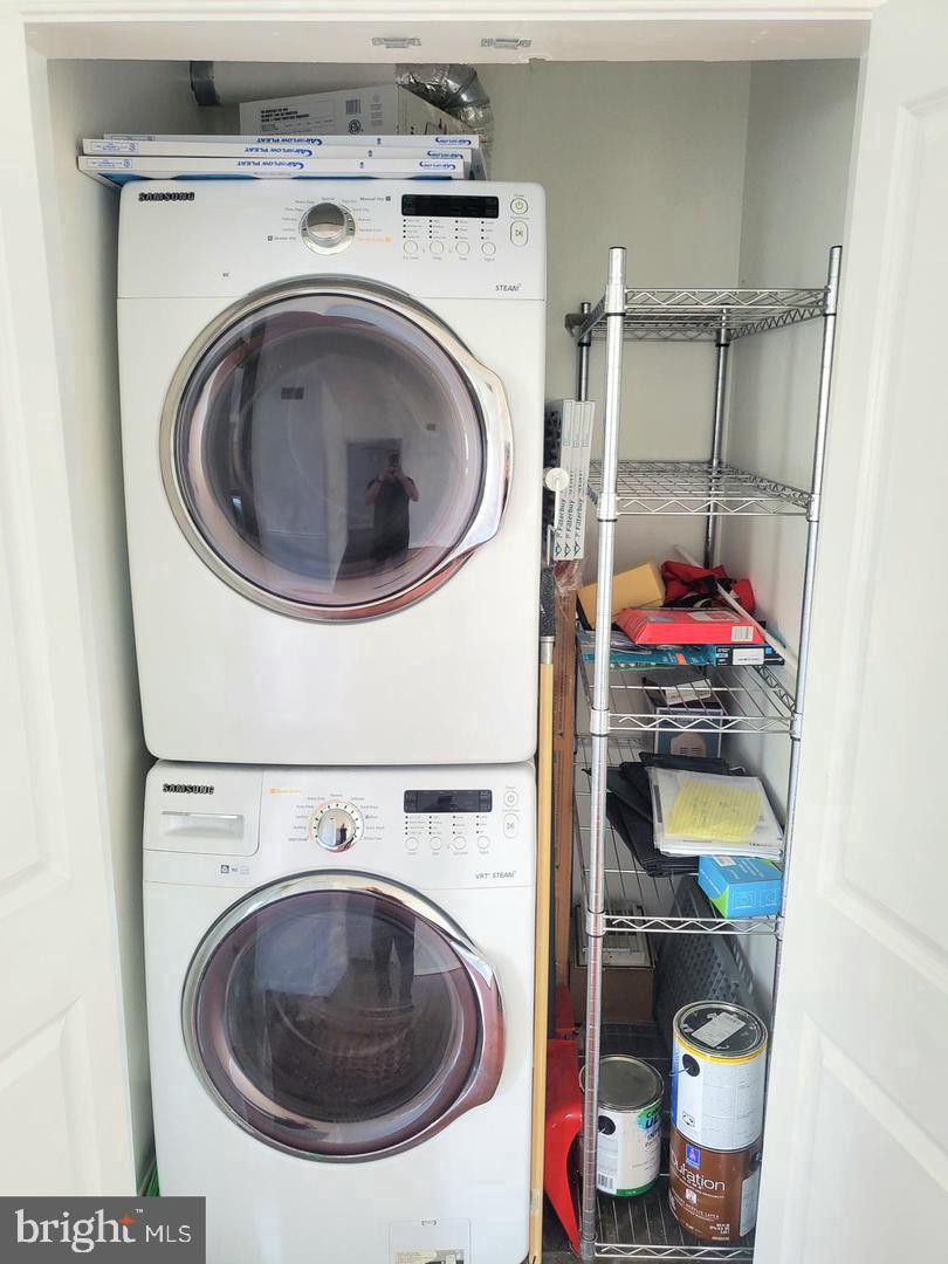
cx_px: 474
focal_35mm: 26
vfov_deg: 67.3
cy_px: 632
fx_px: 949
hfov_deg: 53.1
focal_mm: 4.3
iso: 160
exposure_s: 1/40
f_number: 1.5
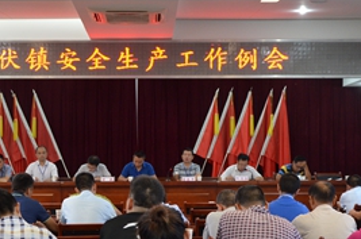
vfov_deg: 18.6
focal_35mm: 73
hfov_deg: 27.7
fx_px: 731
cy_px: 155
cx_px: 157
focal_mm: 26
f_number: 4
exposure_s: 1/30
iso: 1250
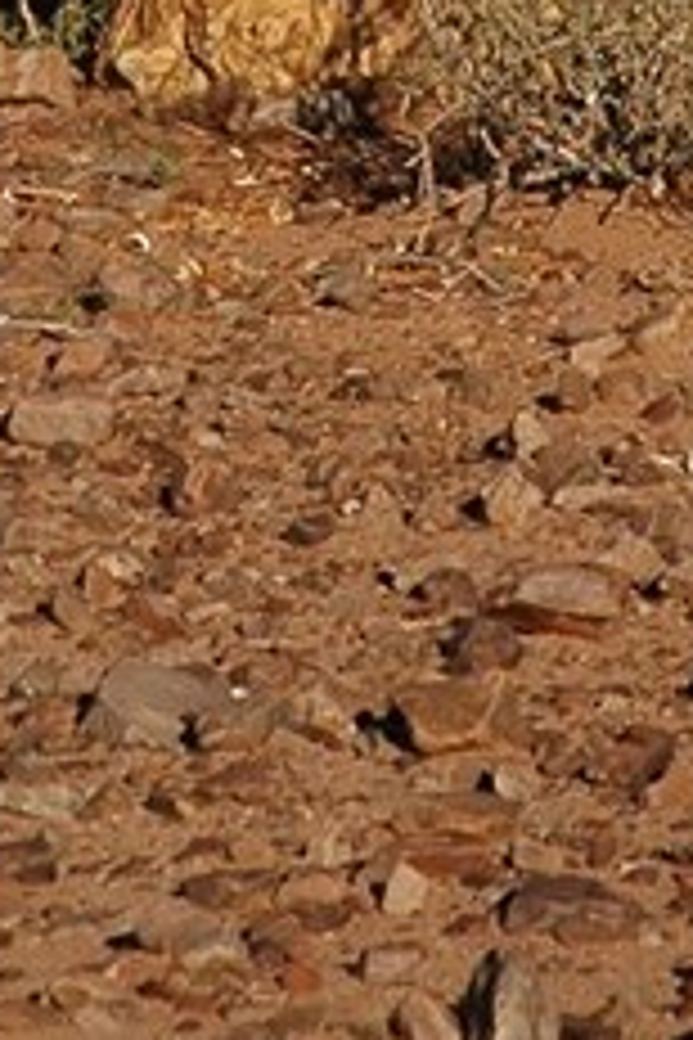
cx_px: 313
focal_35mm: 365
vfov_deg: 5.5
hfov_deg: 3.8
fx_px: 10545
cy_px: -1175
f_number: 5
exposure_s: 1/2000
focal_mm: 55
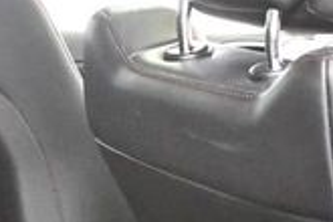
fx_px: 1295
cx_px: 143
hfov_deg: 14.6
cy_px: 302
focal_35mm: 140
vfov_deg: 9.6
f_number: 3.5
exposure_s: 1/60
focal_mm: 18
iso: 10000
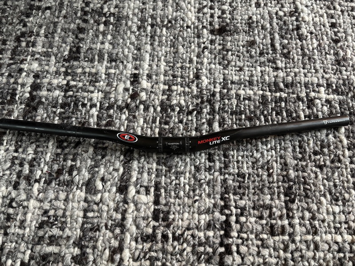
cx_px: 178
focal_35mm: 26
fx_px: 267
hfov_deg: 67.3
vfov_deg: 53.1
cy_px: 133
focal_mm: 5.96
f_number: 1.6
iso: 500
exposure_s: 1/60
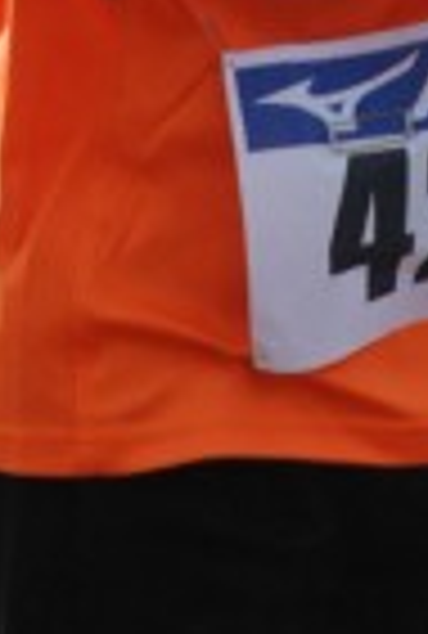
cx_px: 534
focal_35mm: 799
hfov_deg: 1.7
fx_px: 14146
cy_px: -472
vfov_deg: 2.6
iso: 1000
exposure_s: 1/640
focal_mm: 125
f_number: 5.6
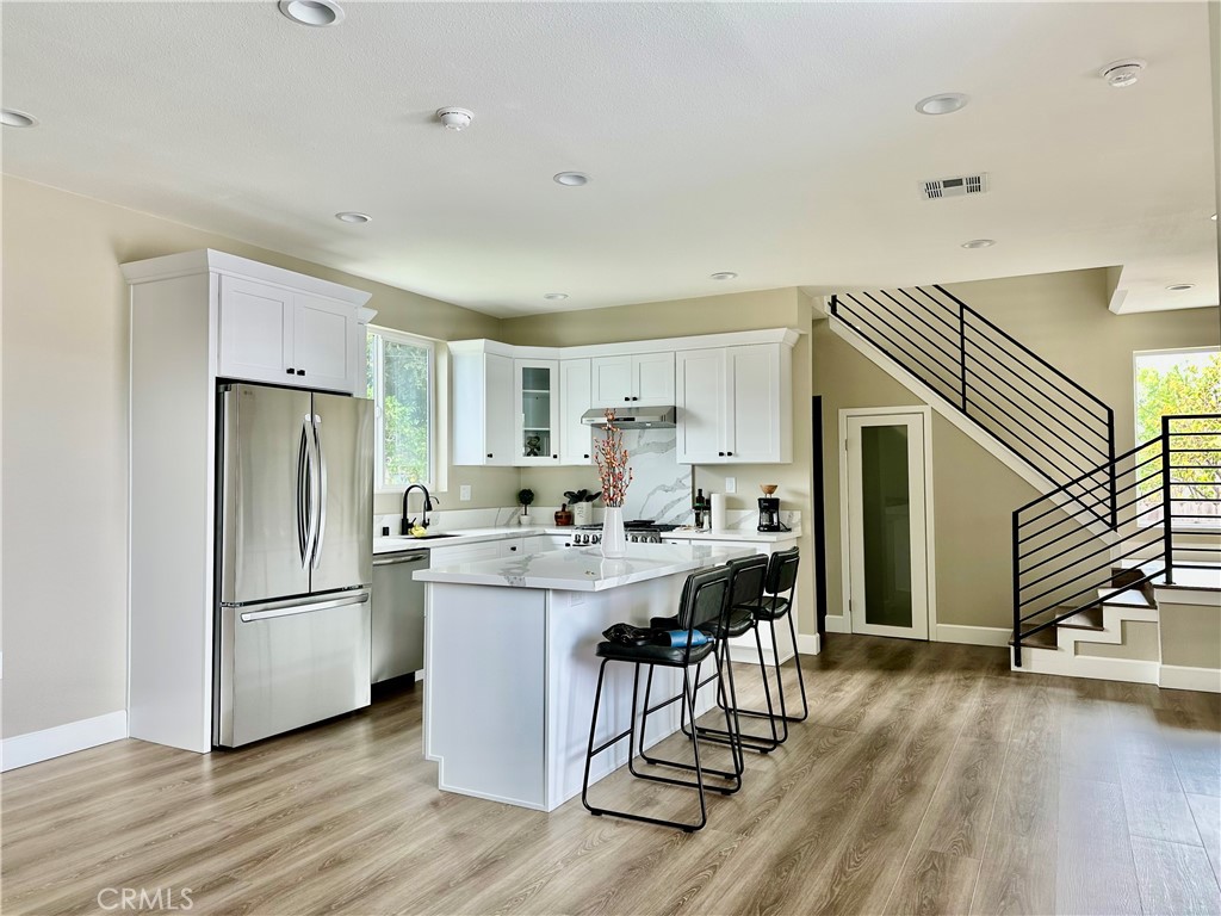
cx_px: 610
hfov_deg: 71.6
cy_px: 458
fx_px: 847
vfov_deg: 56.8
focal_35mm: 24
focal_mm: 6.86
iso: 100
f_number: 1.78
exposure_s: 1/121
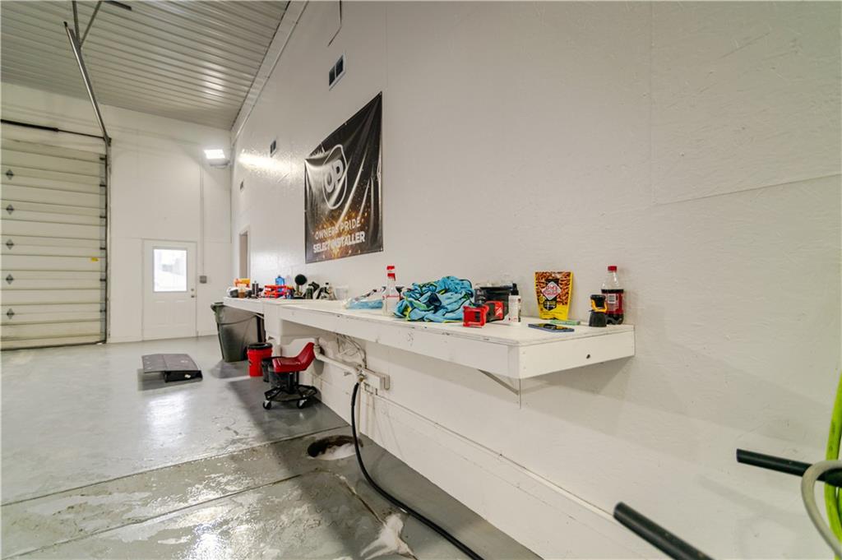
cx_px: 421
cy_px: 280
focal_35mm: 16
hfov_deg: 96.8
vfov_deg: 73.7
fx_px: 374
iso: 80
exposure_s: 1/400
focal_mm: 16
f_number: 2.8
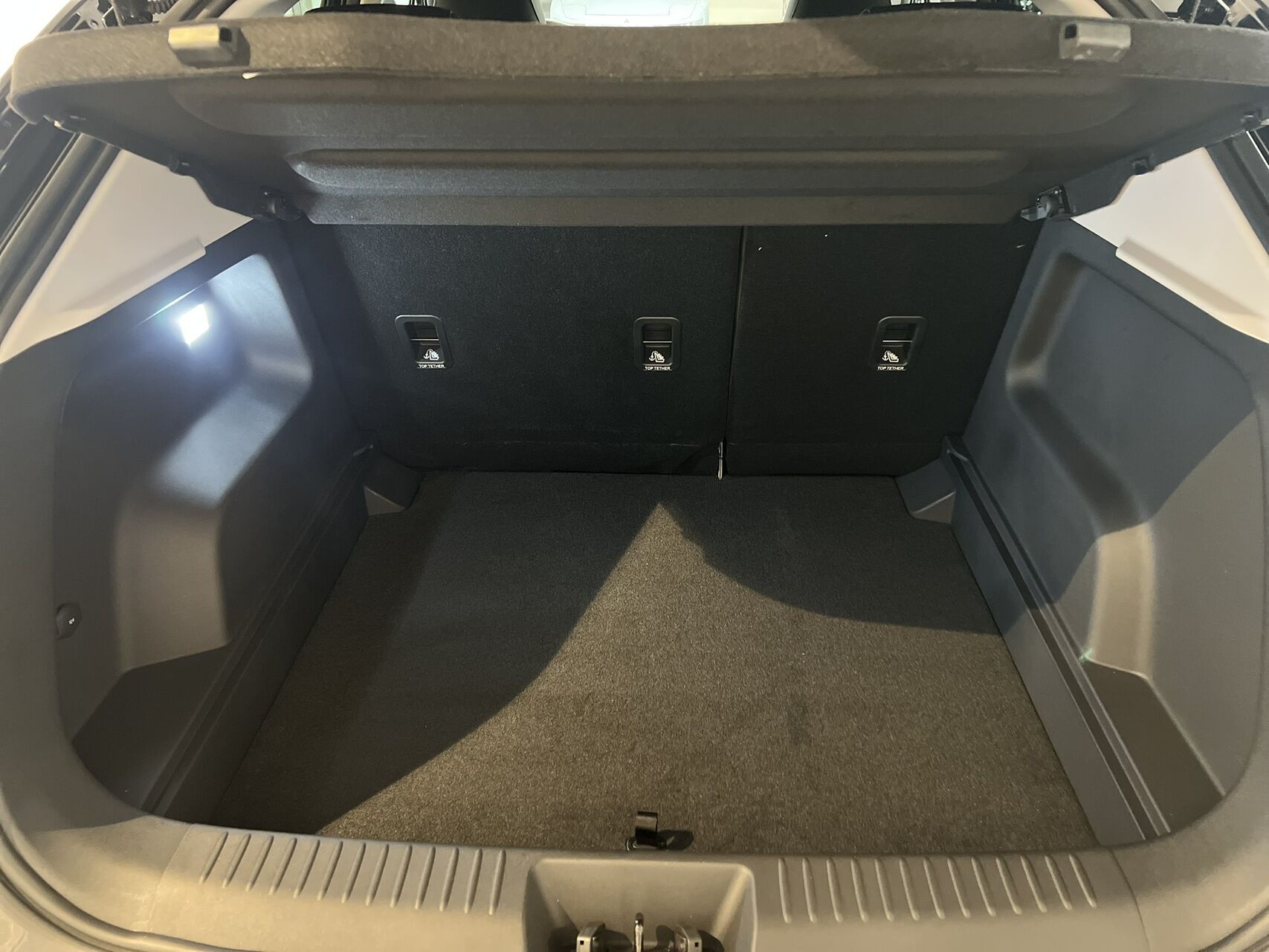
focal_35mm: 26
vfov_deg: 53.1
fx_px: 953
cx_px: 634
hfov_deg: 67.3
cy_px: 476
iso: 500
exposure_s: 1/25
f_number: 1.5
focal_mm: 5.7
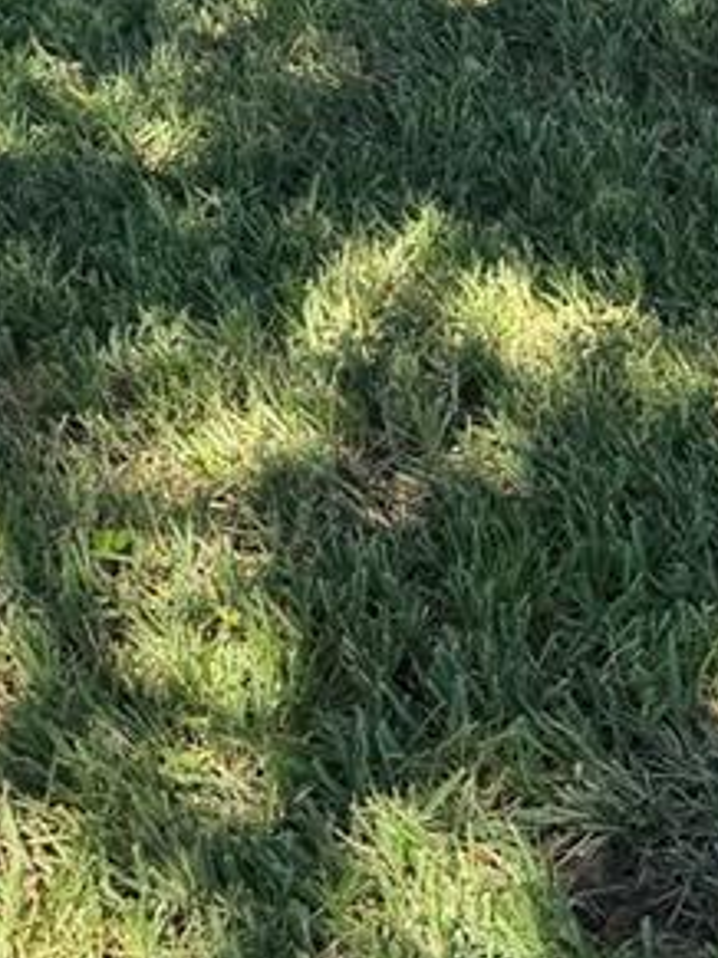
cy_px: -375
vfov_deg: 18.2
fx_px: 2740
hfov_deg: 14.9
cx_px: 402
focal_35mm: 99
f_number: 1.78
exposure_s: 1/1339
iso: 80
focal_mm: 6.76
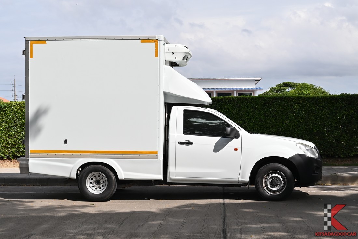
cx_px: 179
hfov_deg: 36.9
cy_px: 120
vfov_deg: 25.1
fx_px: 537
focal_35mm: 54
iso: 320
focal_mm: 36
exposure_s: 1/1600
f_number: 8
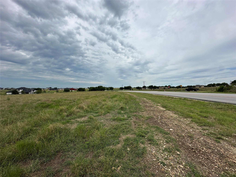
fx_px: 95
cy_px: 88
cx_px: 118
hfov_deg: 102.1
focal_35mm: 14
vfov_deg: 85.7
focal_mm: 2.22
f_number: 2.2
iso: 50
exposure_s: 1/3861
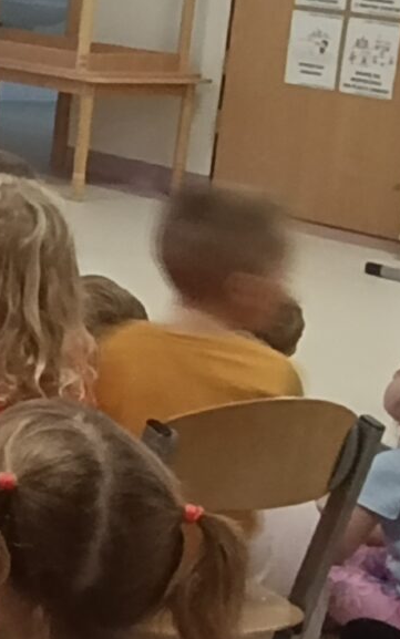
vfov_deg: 21.4
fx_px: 1638
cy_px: 11
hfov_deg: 10.5
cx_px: -740
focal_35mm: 94
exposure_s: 1/50
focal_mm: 1.65
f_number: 2.2
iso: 320
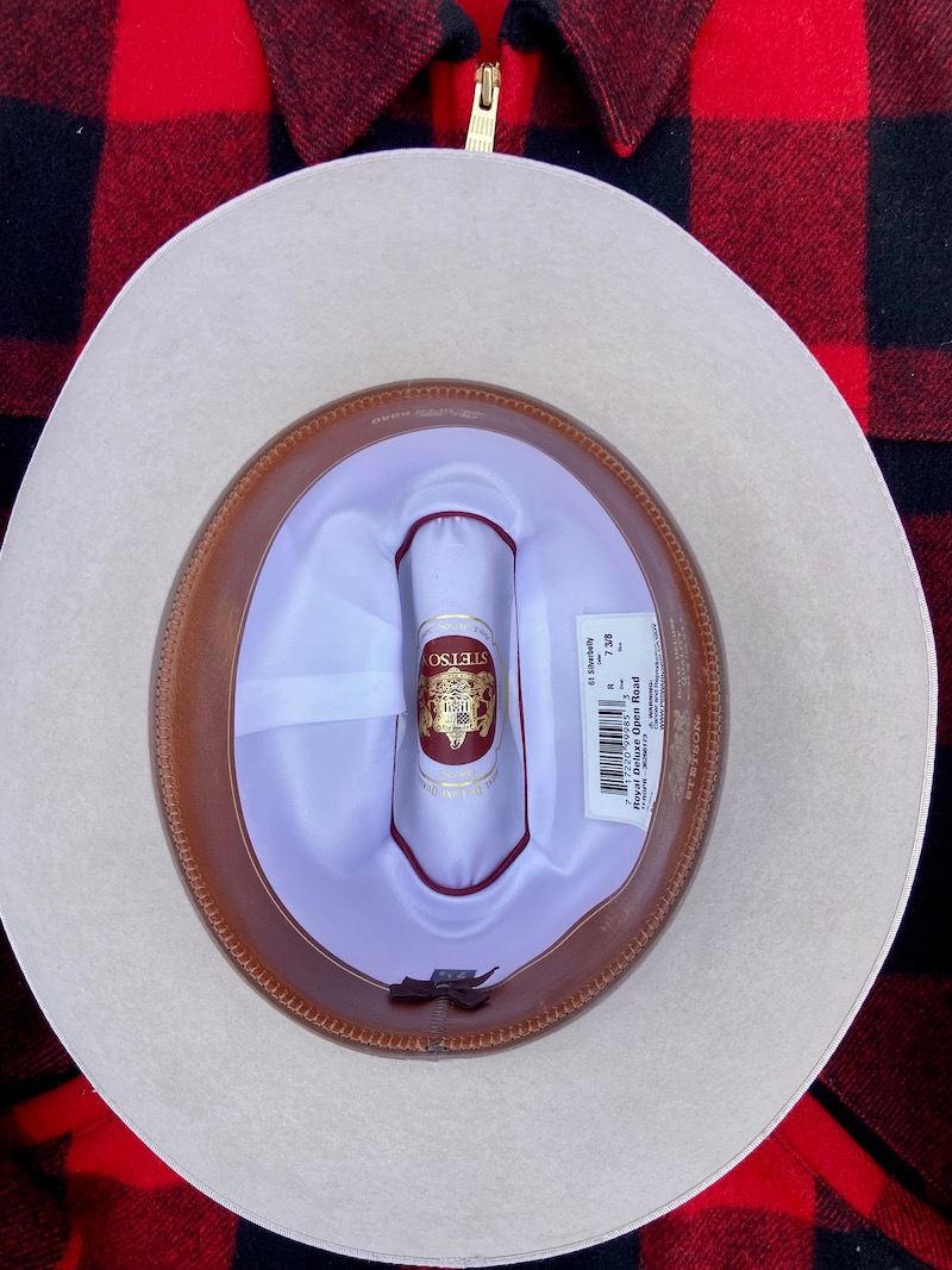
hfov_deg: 53.1
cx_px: 476
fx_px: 954
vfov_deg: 67.3
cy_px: 635
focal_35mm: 26
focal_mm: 4.25
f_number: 1.8
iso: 50
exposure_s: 1/122
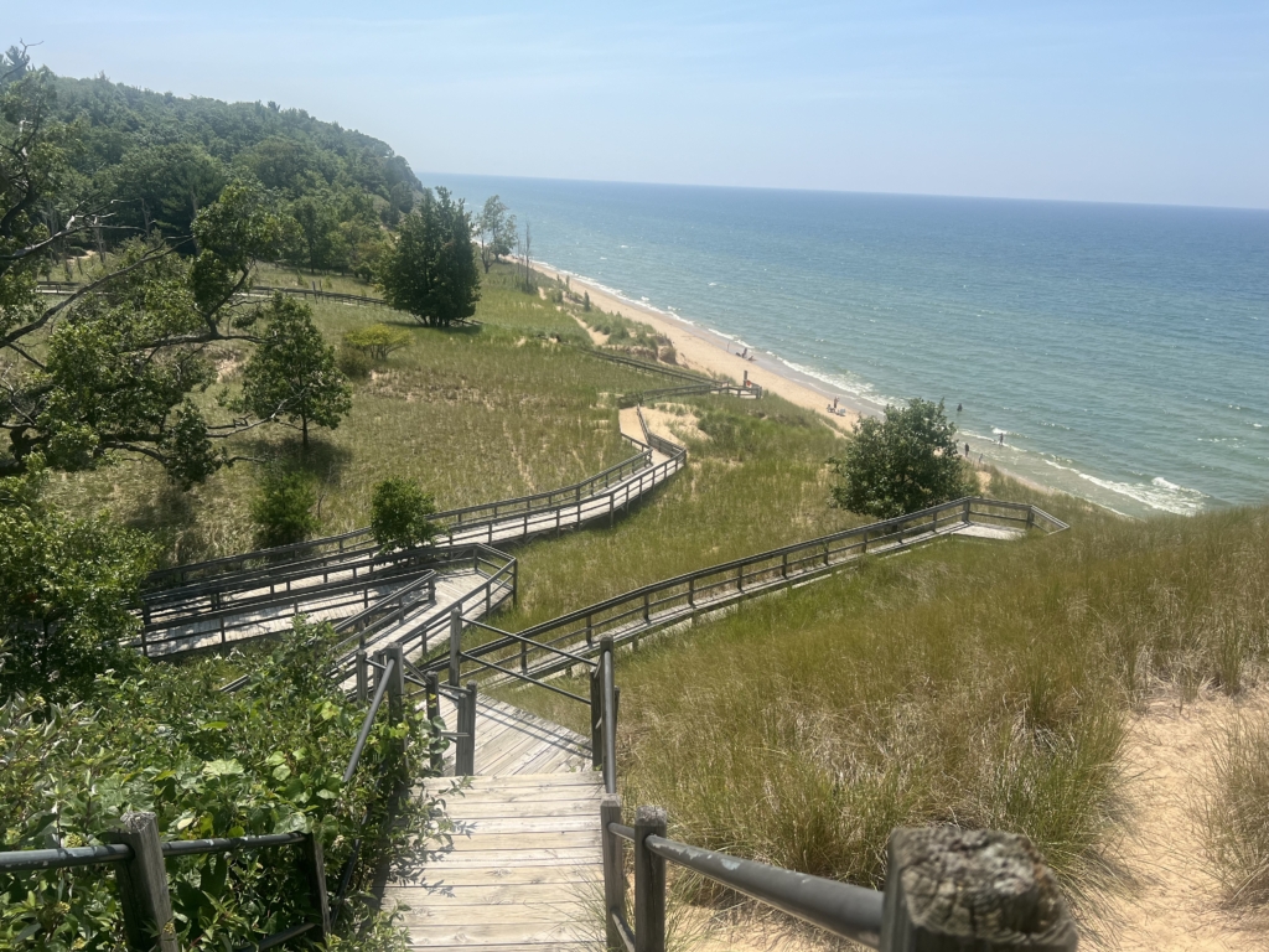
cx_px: 634
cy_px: 476
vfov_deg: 53.1
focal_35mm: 26
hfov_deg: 67.3
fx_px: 953
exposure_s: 1/5319
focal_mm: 5.7
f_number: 1.5
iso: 50
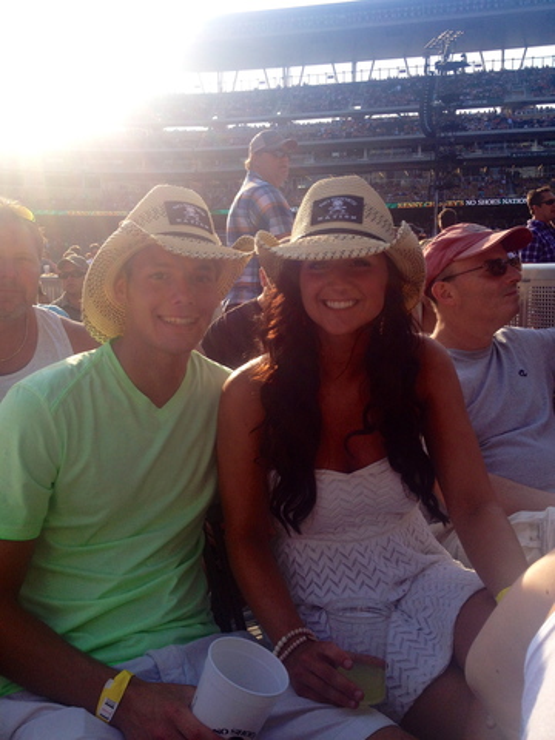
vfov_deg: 52.6
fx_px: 748
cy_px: 370
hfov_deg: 40.7
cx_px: 278
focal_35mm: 35
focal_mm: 4.28
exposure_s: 1/836
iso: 50
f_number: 2.4
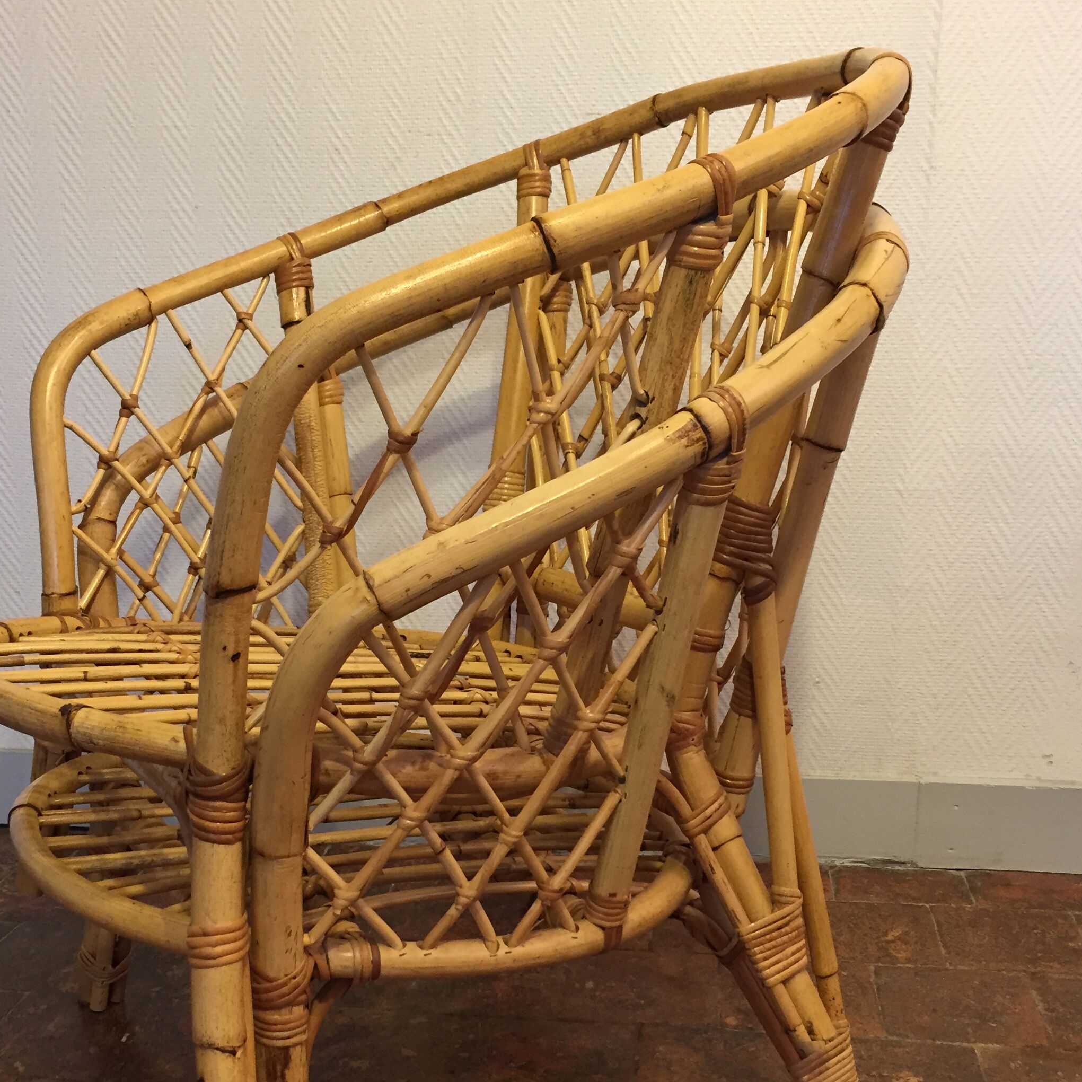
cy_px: 709
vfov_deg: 40.5
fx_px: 1450
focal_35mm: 41
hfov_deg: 40.9
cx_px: 526
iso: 160
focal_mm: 4.15
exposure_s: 1/33
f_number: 2.2
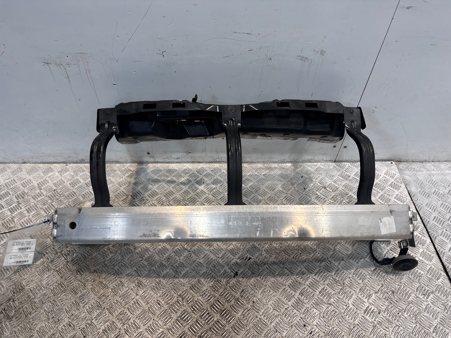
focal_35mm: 24
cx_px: 226
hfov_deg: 71.6
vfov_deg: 56.8
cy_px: 169
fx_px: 313
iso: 64
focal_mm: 6.76
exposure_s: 1/121
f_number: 1.78
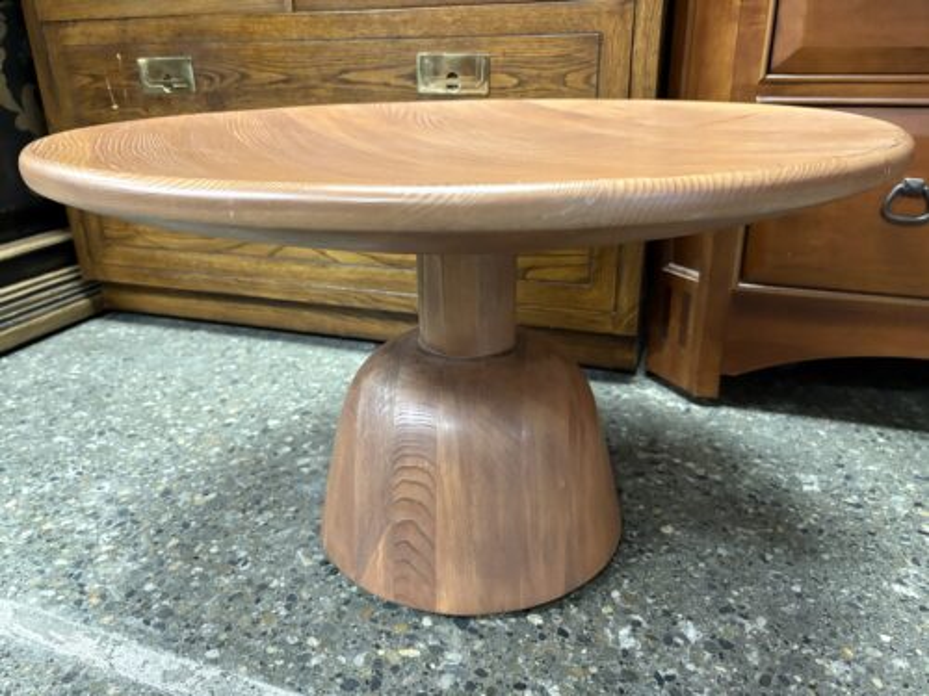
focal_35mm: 26
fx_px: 698
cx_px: 464
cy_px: 348
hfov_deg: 67.3
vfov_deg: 53.1
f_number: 1.6
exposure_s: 1/40
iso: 500
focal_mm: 5.96
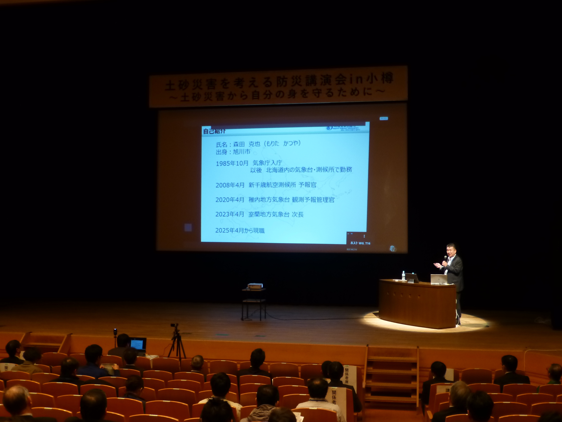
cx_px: 281
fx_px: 649
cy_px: 211
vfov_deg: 36.0
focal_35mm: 40
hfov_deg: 46.8
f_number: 3.9
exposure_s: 1/10
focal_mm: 6.9
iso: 400
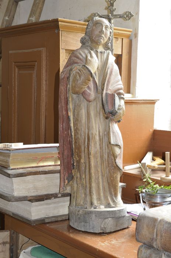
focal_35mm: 63
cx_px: 86
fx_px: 451
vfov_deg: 31.9
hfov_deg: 21.5
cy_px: 129
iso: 320
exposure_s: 2
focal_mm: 42
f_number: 8
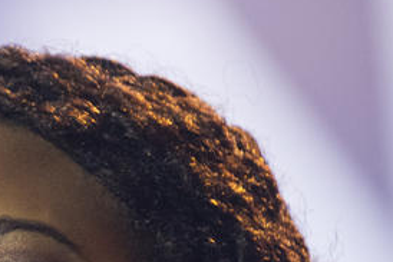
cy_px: 404
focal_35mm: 701
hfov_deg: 2.9
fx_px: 7656
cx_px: -225
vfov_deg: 2.0
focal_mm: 160
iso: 1600
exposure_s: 1/400
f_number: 3.2
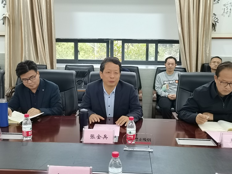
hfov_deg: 44.8
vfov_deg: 34.3
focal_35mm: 42
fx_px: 281
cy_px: 87
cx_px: 116
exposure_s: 1/33.3
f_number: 1.8
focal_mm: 5.58
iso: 640
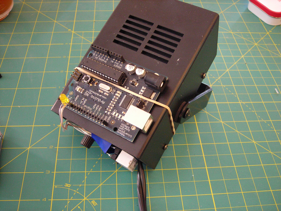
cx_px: 140
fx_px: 333
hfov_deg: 45.8
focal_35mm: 41
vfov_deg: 35.1
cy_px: 106
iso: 200
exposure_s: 1/2
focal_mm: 6.8
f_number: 3.3
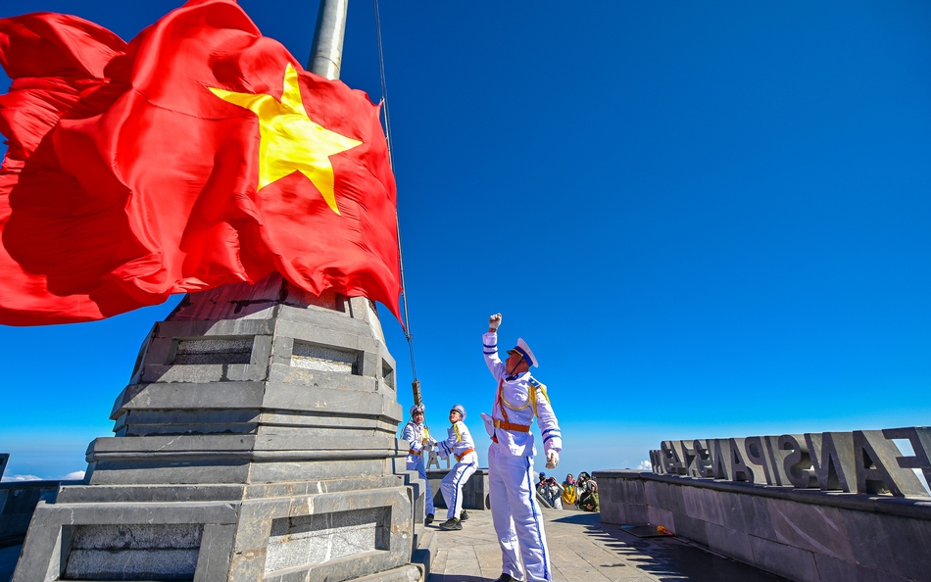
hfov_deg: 101.4
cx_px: 458
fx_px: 381
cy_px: 307
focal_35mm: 15
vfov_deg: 74.7
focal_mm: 14
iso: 50
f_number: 2.8
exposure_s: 1/1250
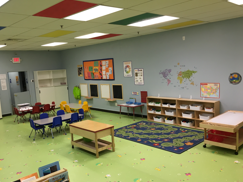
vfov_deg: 44.1
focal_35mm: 32
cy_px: 99
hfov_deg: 56.8
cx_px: 115
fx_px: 225
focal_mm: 4.15
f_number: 2.2
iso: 50
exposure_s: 1/30
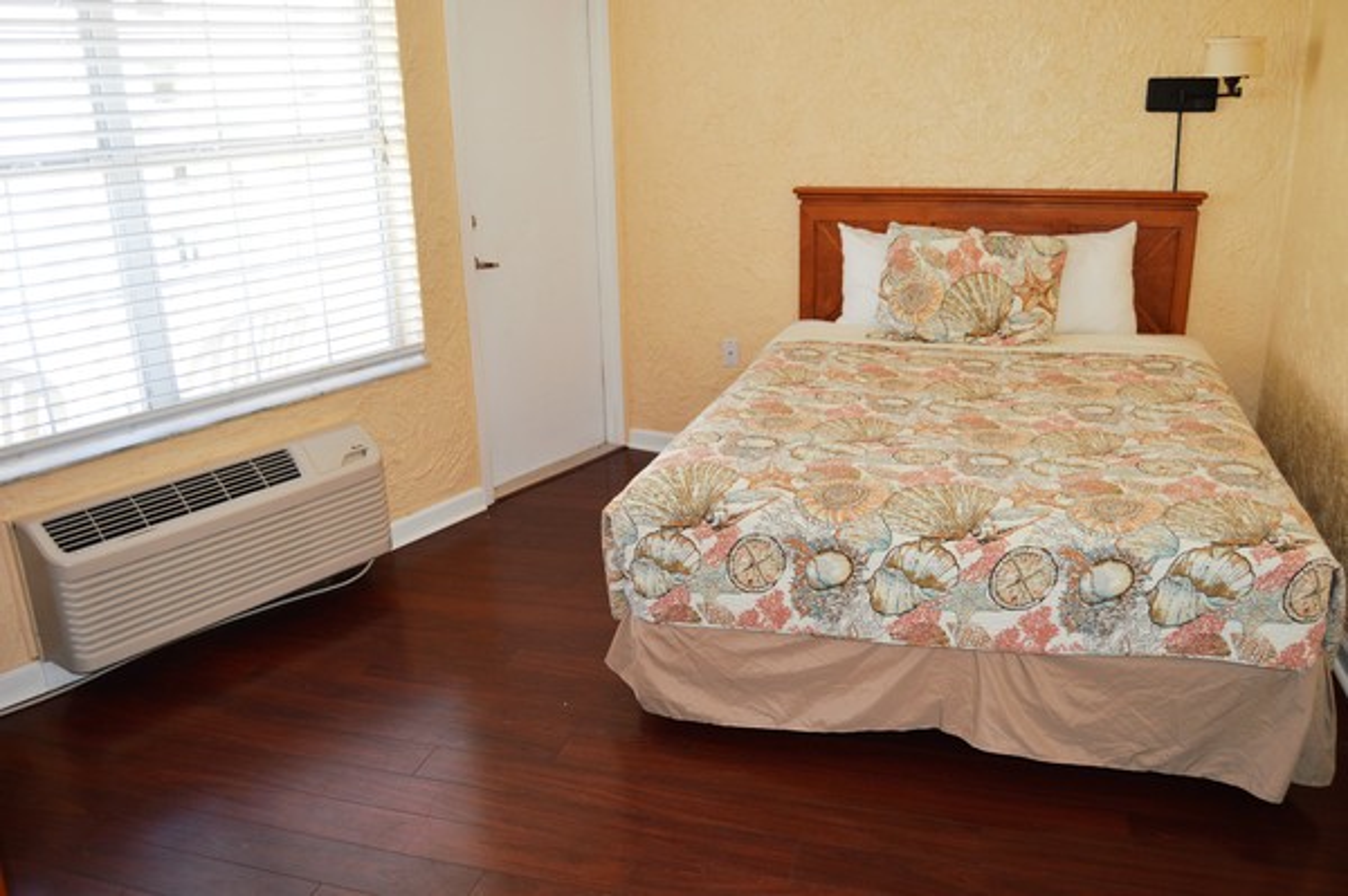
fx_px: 1010
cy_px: 448
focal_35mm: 27
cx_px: 674
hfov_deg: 67.4
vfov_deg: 47.9
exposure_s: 1/125
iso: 320
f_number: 4
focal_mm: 18
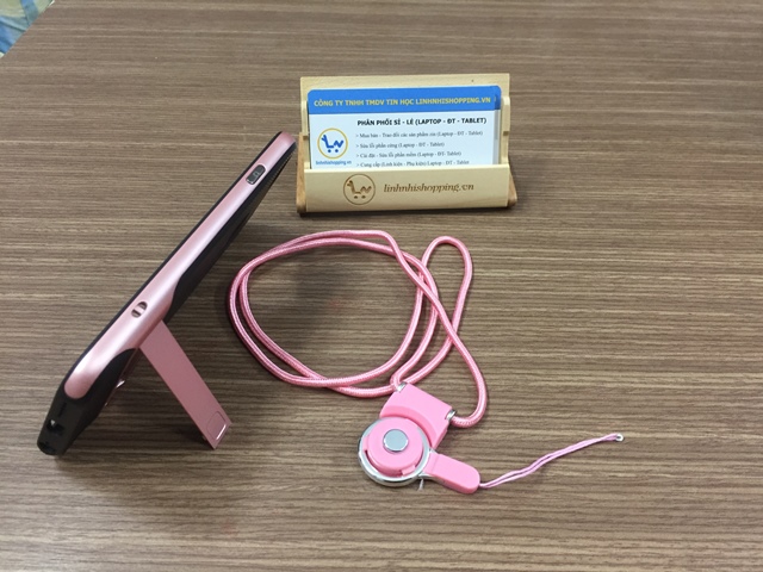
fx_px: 639
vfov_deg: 48.2
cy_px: 286
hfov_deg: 61.7
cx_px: 382
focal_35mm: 29
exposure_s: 1/33
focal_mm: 4.15
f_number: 2.2
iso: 80
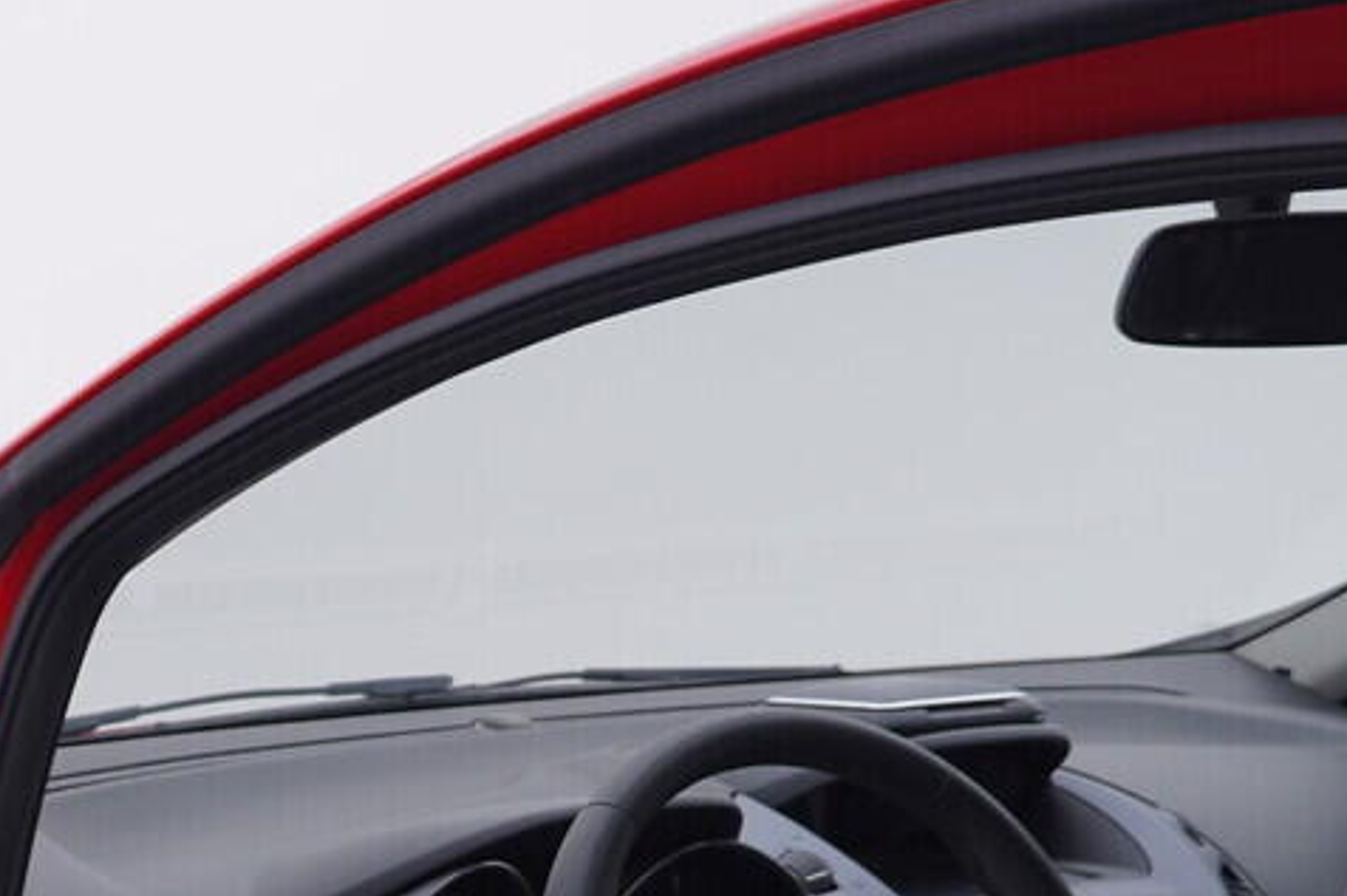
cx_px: -249
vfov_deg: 12.0
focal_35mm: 109
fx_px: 4077
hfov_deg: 17.9
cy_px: 1351
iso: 125
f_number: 3.5
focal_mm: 24
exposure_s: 1/60
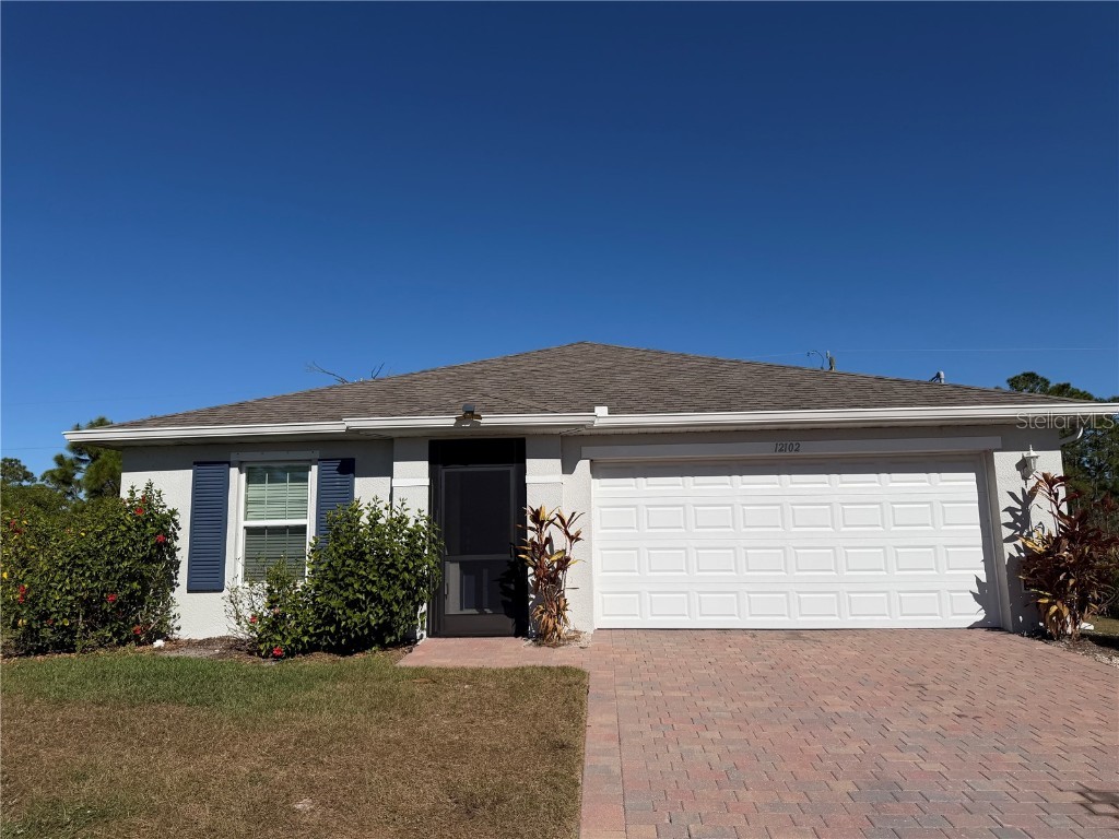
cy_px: 420
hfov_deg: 71.6
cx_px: 560
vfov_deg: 56.8
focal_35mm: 24
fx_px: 776
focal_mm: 6.76
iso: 100
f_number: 1.78
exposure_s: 1/22727
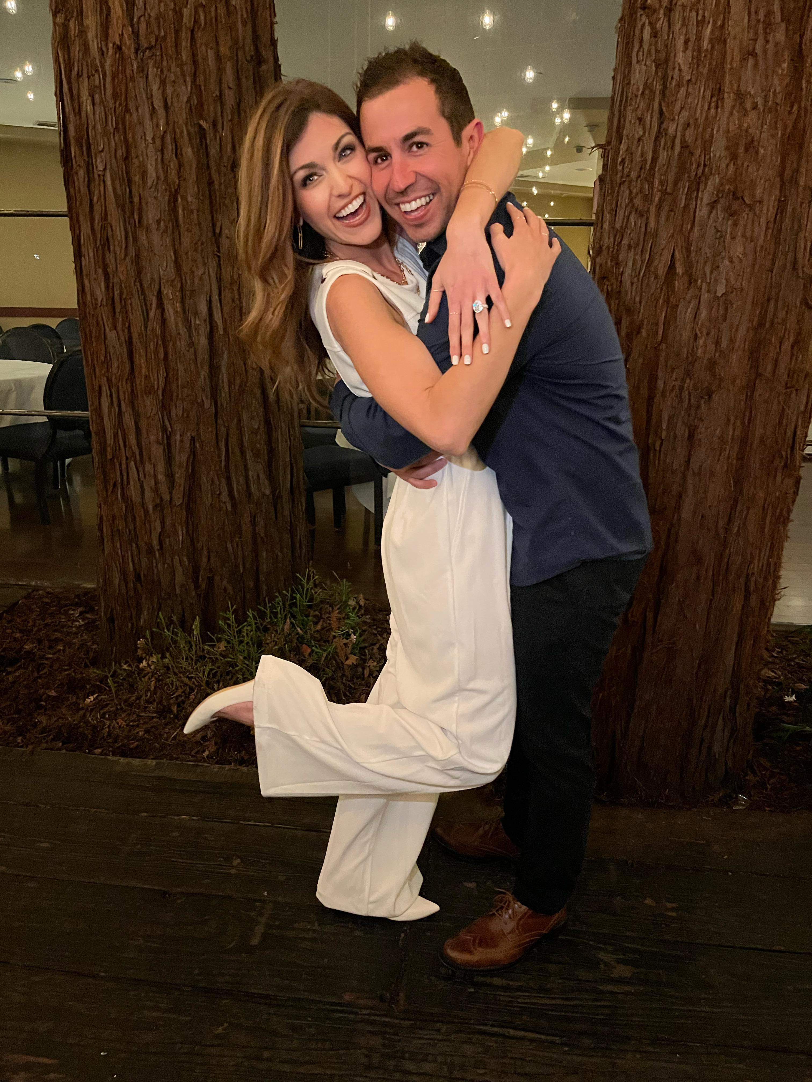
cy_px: 541
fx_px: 813
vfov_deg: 67.3
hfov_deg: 53.1
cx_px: 406
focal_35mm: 26
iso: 800
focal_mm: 5.1
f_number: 1.6
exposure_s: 1/30
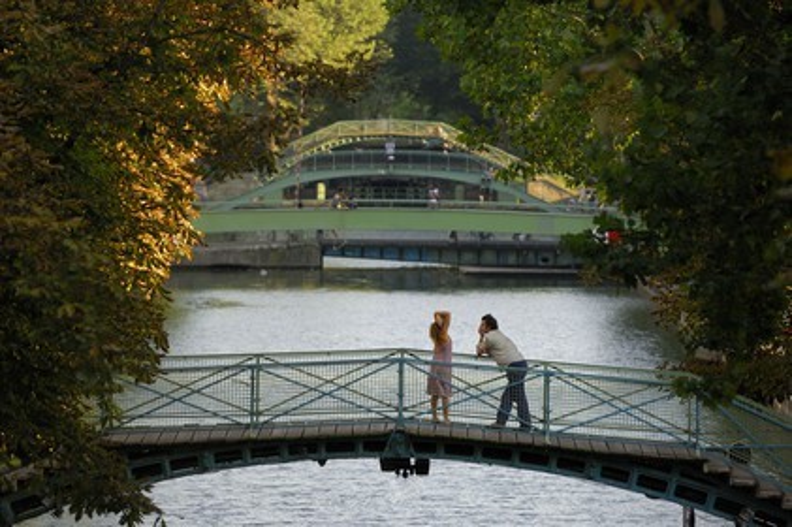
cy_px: 264
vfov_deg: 4.8
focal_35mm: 285
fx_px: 6265
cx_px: 396
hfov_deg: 7.2
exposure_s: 1/200
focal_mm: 190
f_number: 3.5
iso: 100
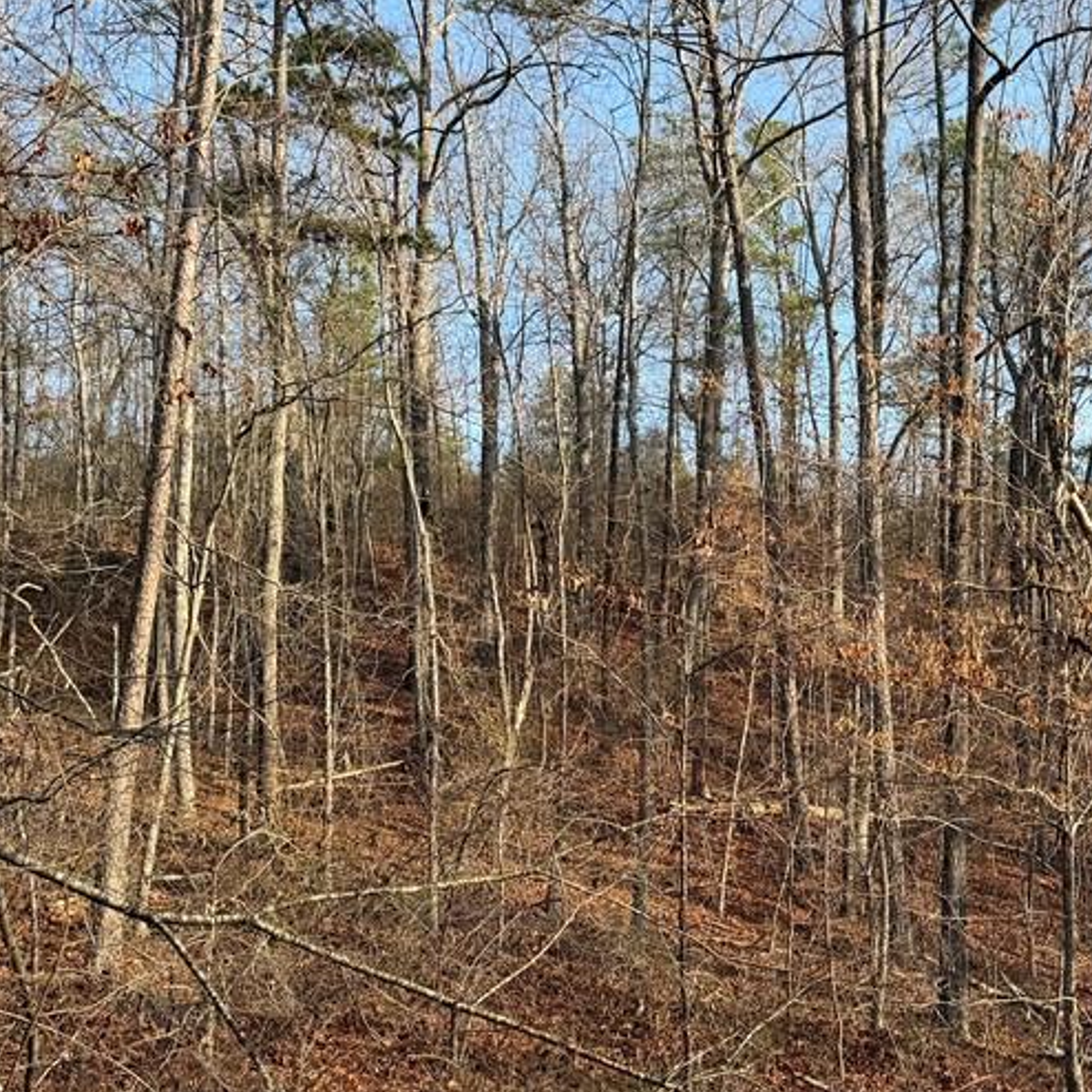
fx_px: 1570
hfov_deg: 37.7
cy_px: 579
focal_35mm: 44
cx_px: 771
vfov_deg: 38.3
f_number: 1.78
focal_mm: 6.76
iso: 80
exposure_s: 1/1174
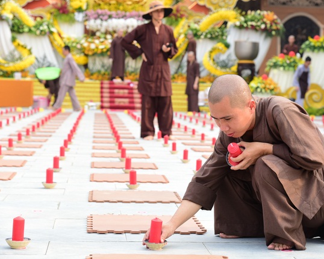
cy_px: 129
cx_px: 186
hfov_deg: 20.6
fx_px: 891
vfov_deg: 16.5
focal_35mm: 93
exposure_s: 1/160
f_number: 5.6
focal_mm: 82
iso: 250
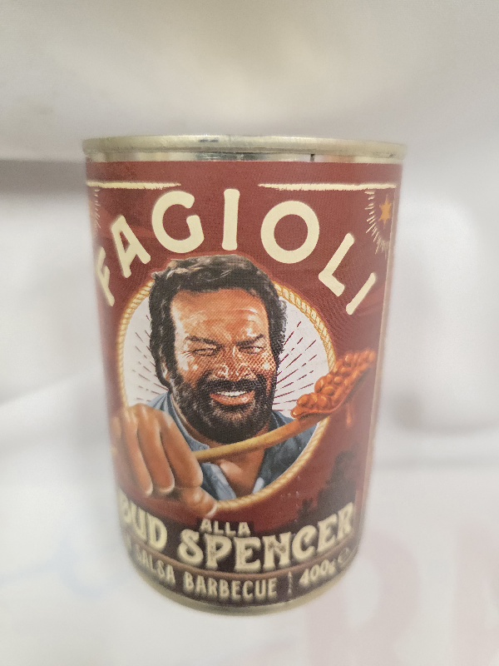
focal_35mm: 23
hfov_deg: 58.9
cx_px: 250
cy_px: 333
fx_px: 442
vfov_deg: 73.9
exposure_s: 1/101
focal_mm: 6.3
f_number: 1.7
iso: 800
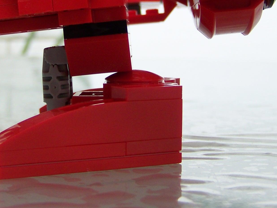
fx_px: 752
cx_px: 94
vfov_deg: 15.5
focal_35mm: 94
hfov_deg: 20.8
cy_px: 18
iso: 64
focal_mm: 6.3
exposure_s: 1/250
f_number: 2.8
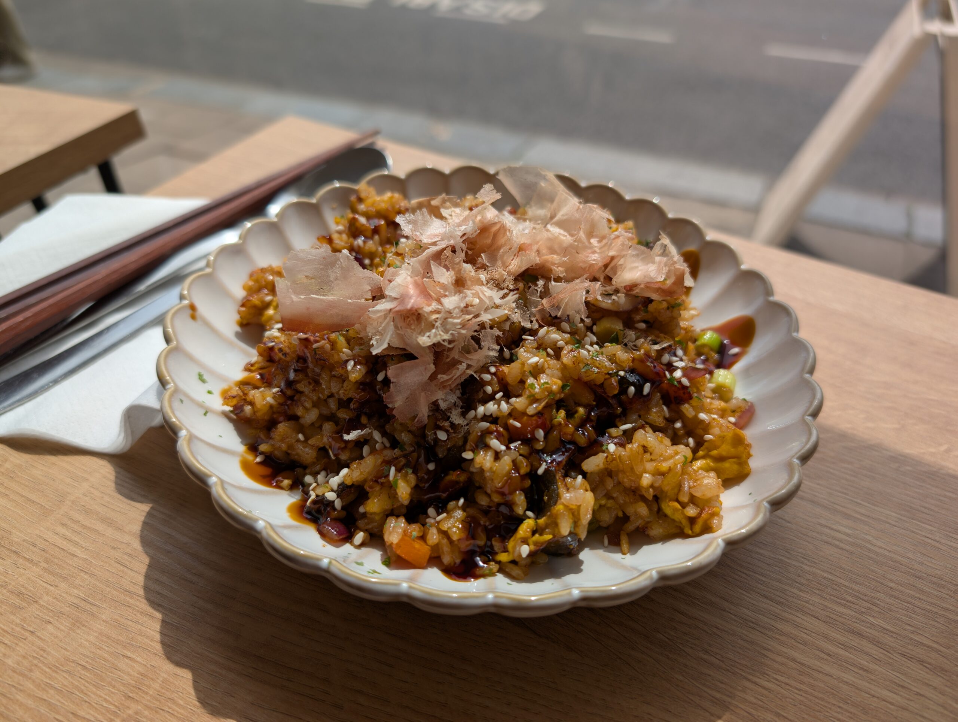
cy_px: 361
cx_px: 479
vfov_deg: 56.9
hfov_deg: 71.5
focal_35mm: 24
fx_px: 665
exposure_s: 1/1245
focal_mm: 6.9
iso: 21
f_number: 1.68
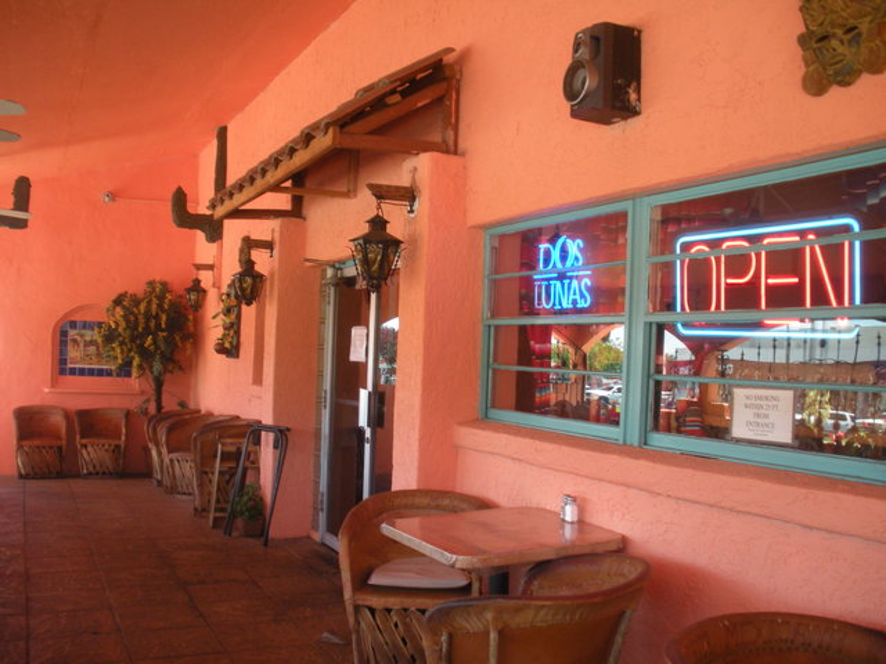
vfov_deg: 40.7
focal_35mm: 35
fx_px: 896
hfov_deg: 52.6
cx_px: 443
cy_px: 332
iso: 128
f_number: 3.5
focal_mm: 6.3
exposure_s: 1/50
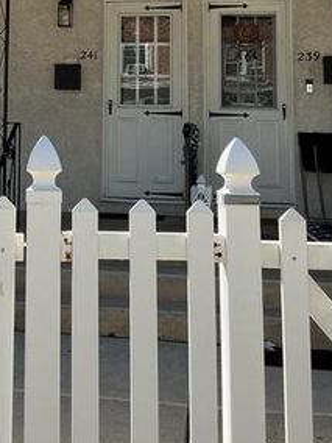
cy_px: 44
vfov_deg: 27.5
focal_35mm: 68
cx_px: 39
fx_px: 870
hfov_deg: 21.2
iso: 25
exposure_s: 1/842
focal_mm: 3
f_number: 1.8
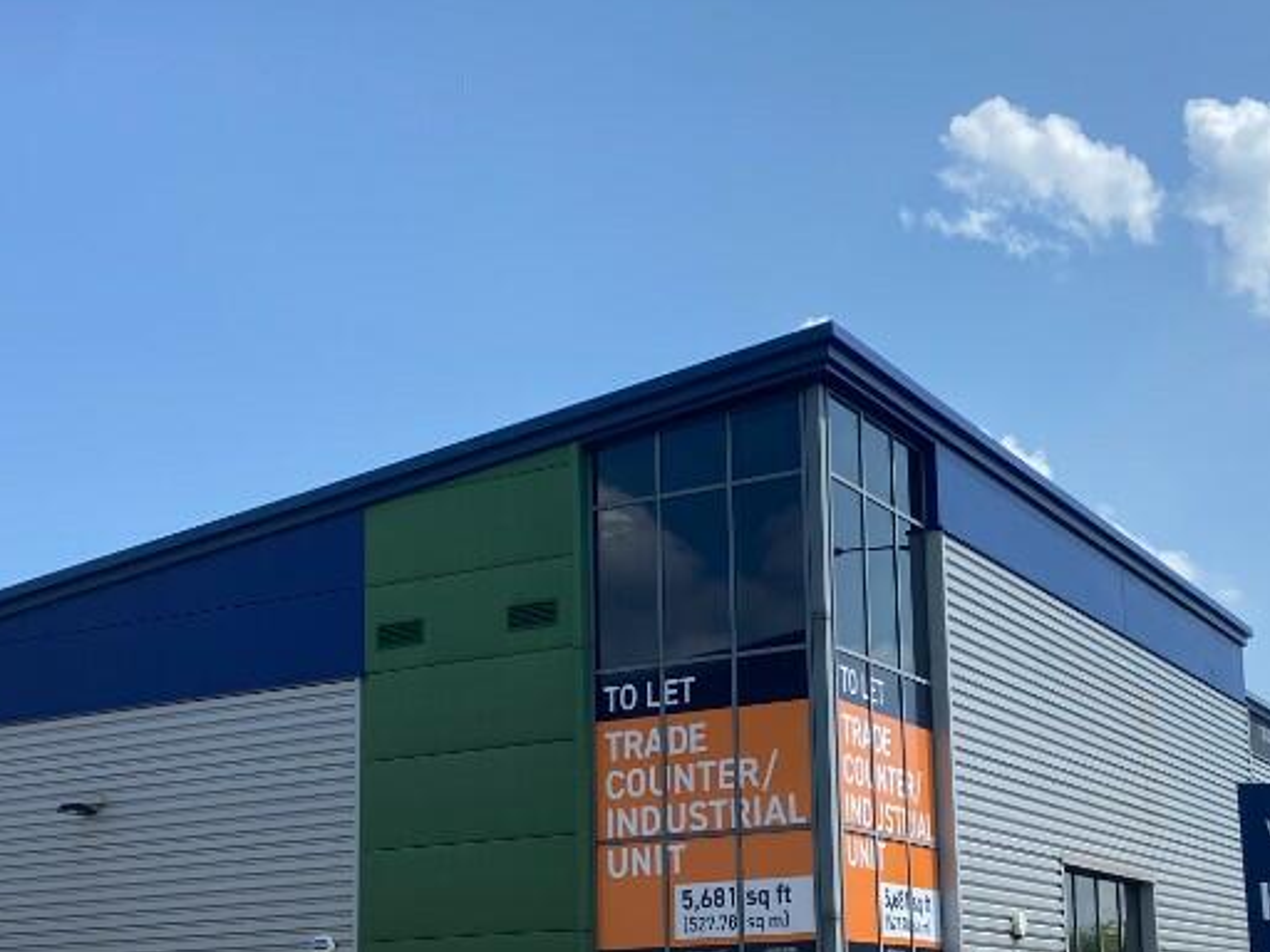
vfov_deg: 27.6
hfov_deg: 36.8
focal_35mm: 52
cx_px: 692
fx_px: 1908
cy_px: 729
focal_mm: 4.25
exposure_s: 1/3300
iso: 32
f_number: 1.8
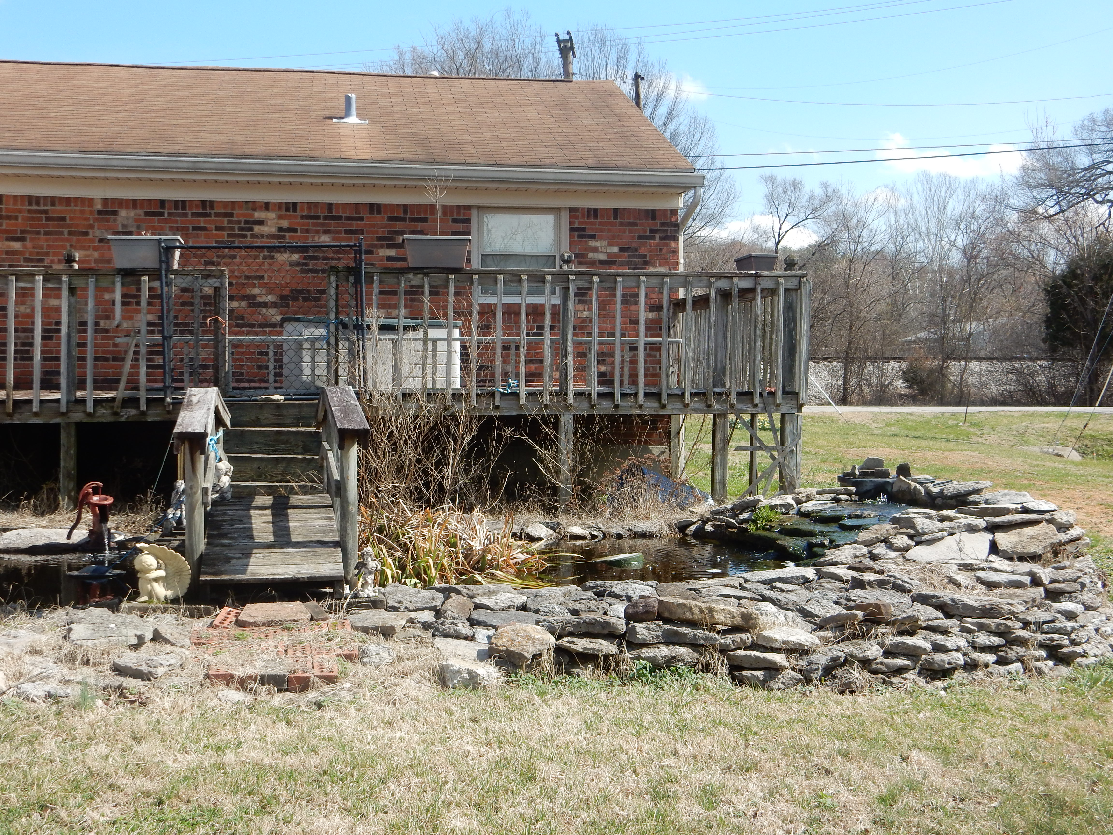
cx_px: 556
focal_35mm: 43
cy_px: 418
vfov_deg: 33.6
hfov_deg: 43.9
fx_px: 1383
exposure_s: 1/640
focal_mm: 7.6
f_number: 4.2
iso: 125
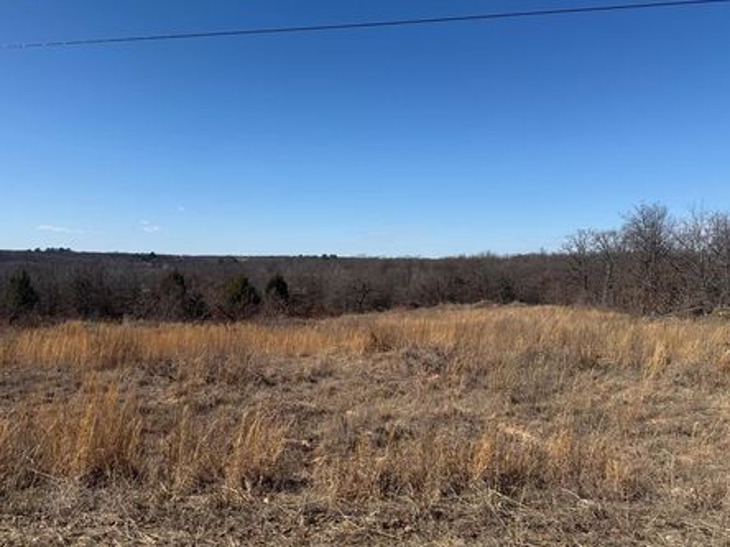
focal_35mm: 27
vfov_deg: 51.2
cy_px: 242
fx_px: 569
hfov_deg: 65.3
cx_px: 385
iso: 80
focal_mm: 6.76
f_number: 1.78
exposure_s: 1/5714
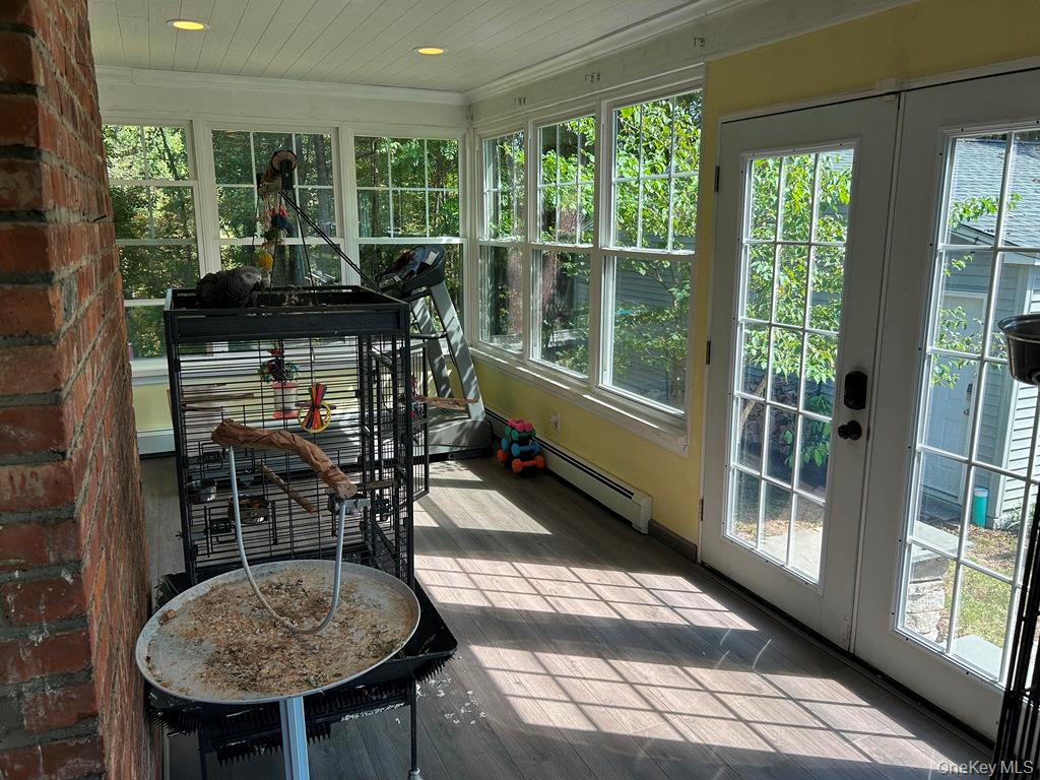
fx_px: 781
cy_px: 390
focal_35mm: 26
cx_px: 520
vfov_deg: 53.1
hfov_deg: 67.3
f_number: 1.5
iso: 64
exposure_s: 1/460
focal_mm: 5.7
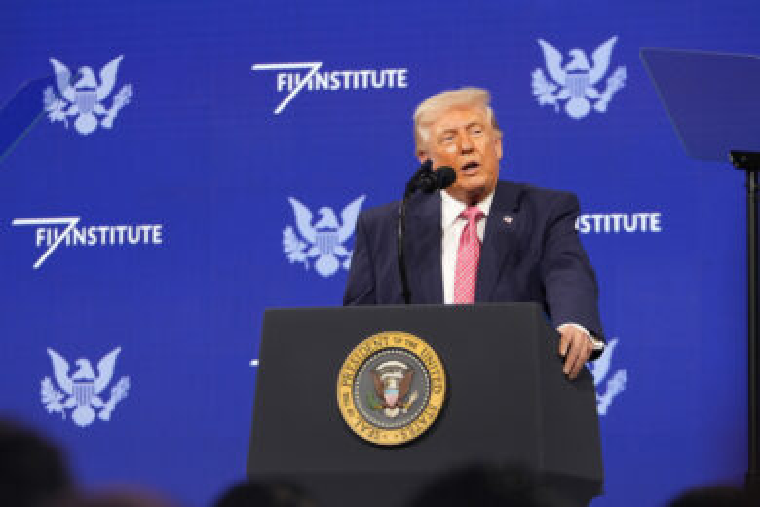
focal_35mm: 219
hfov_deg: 9.4
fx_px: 4623
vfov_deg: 6.3
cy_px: 254
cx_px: 380
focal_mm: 146
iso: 1000
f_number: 3.5
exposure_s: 1/160
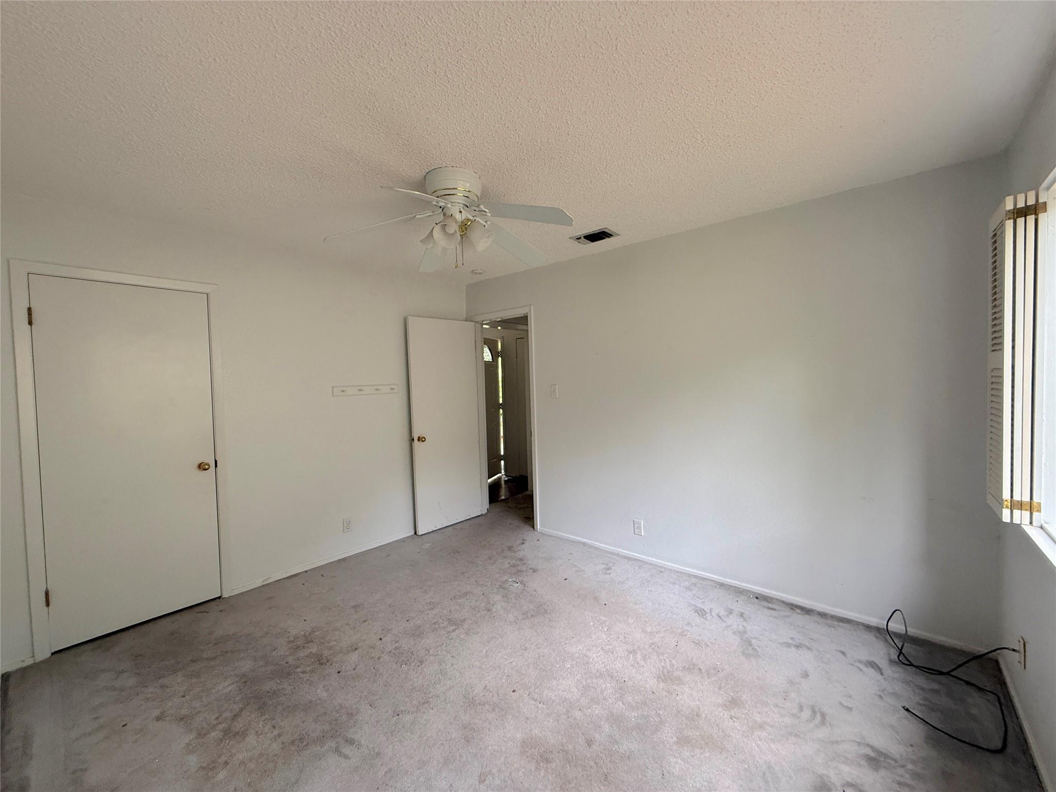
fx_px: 427
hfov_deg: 102.1
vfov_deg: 85.7
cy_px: 396
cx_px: 528
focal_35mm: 14
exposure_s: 1/99
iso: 200
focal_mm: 2.22
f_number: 2.2
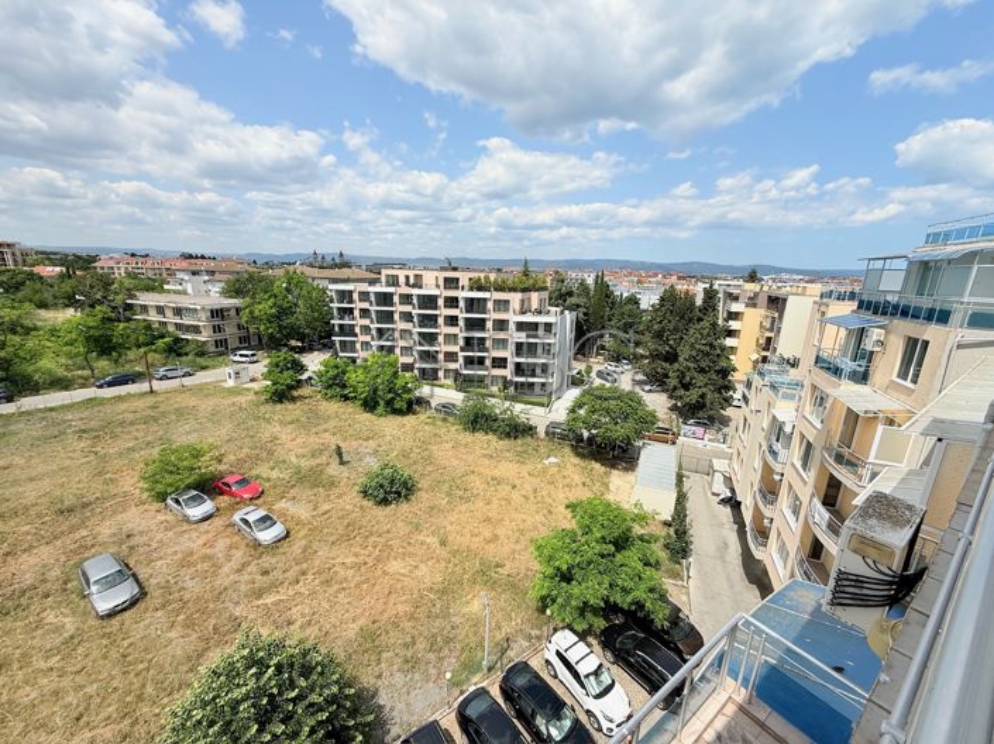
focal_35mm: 14
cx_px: 497
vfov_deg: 85.6
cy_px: 372
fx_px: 402
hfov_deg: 102.1
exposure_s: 1/2320
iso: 50
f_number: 2.2
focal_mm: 2.22
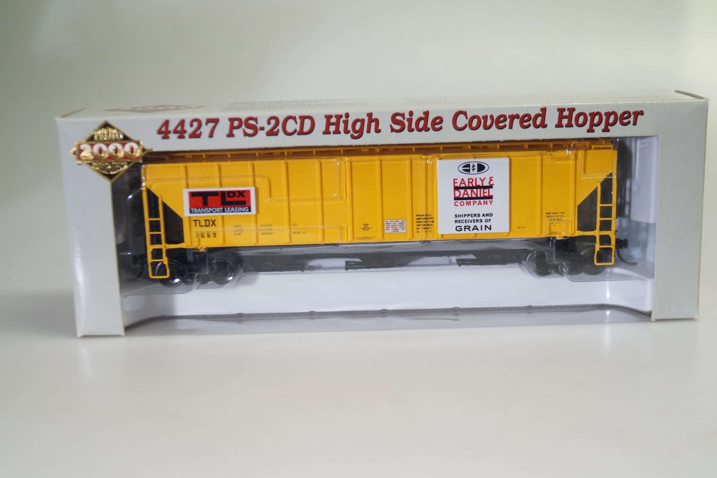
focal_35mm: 45
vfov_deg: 29.9
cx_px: 358
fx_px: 896
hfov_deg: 43.6
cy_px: 239
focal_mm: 30
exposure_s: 1/160
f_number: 4.5
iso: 800
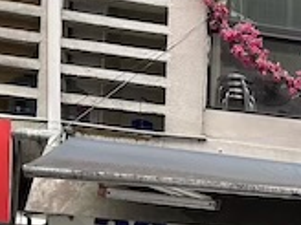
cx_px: 442
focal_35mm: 88
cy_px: 370
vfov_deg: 15.1
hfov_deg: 19.6
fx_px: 765
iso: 200
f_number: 1.78
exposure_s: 1/101
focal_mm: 6.86
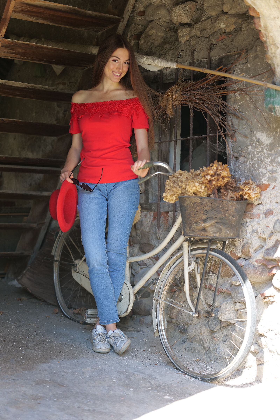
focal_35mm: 75
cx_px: 140
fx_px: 875
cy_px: 210
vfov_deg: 27.0
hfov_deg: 18.2
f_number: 2
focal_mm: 75
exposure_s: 1/250
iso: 100
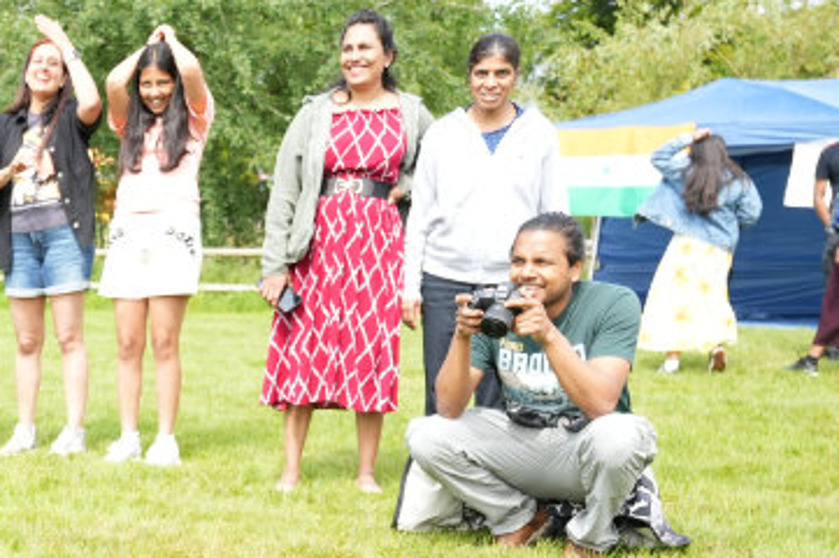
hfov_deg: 27.1
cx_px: -93
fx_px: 1583
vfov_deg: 18.9
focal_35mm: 68
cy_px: 668
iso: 400
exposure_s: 1/800
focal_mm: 24
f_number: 4
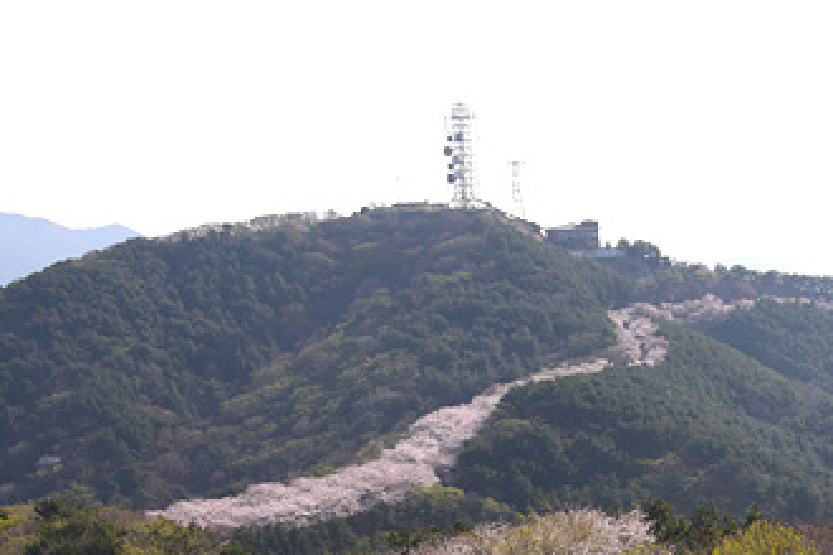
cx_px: 709
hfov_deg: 22.0
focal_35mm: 91
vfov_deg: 14.3
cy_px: 753
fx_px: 2105
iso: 100
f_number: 10
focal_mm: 30
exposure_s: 1/125
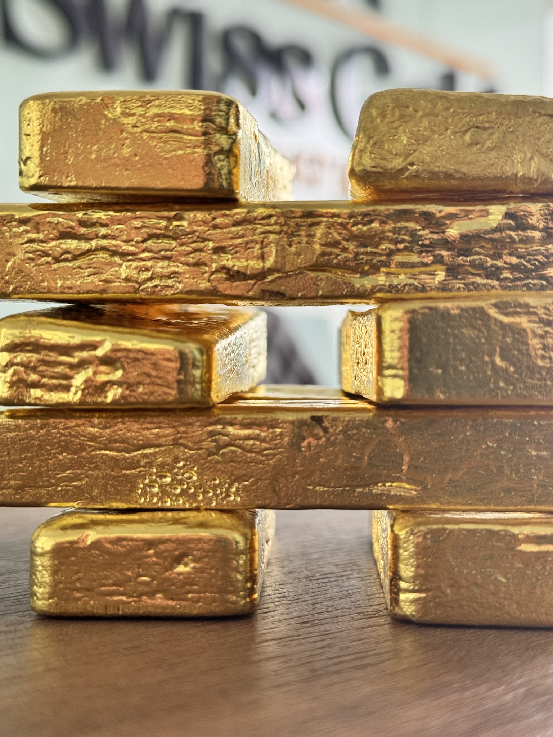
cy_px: 368
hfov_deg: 30.3
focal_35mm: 48
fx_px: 1022
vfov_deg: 39.7
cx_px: 276
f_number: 1.78
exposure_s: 1/50
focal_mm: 6.86
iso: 100
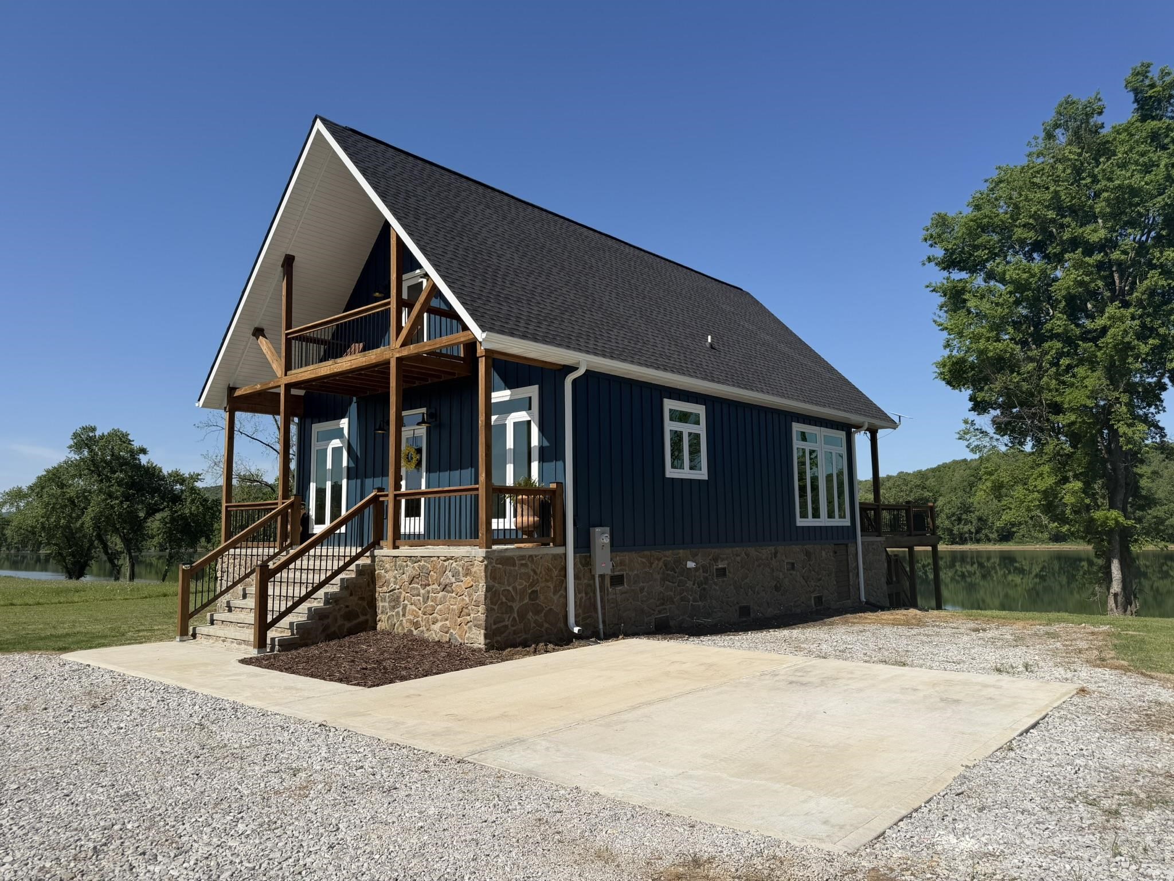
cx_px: 587
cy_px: 440
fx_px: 814
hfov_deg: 71.6
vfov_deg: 56.8
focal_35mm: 24
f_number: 1.78
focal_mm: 6.76
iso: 80
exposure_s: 1/6173
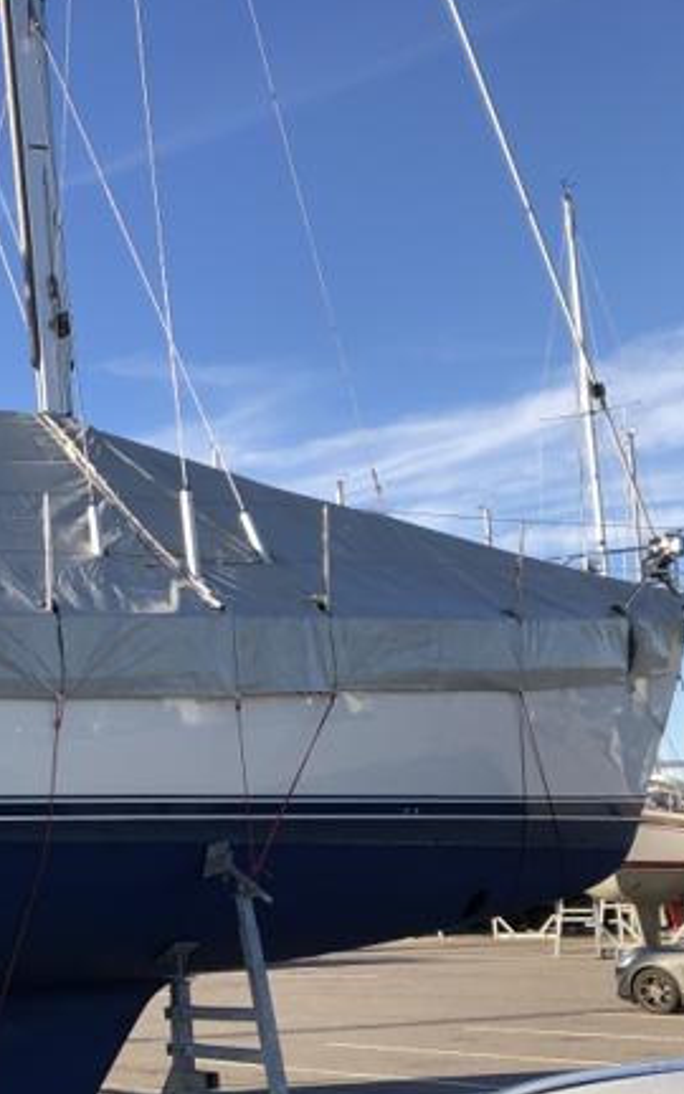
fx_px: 1640
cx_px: -312
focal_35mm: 55
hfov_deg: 20.5
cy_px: 742
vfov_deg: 36.5
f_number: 1.8
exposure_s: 1/906
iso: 20
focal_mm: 3.99
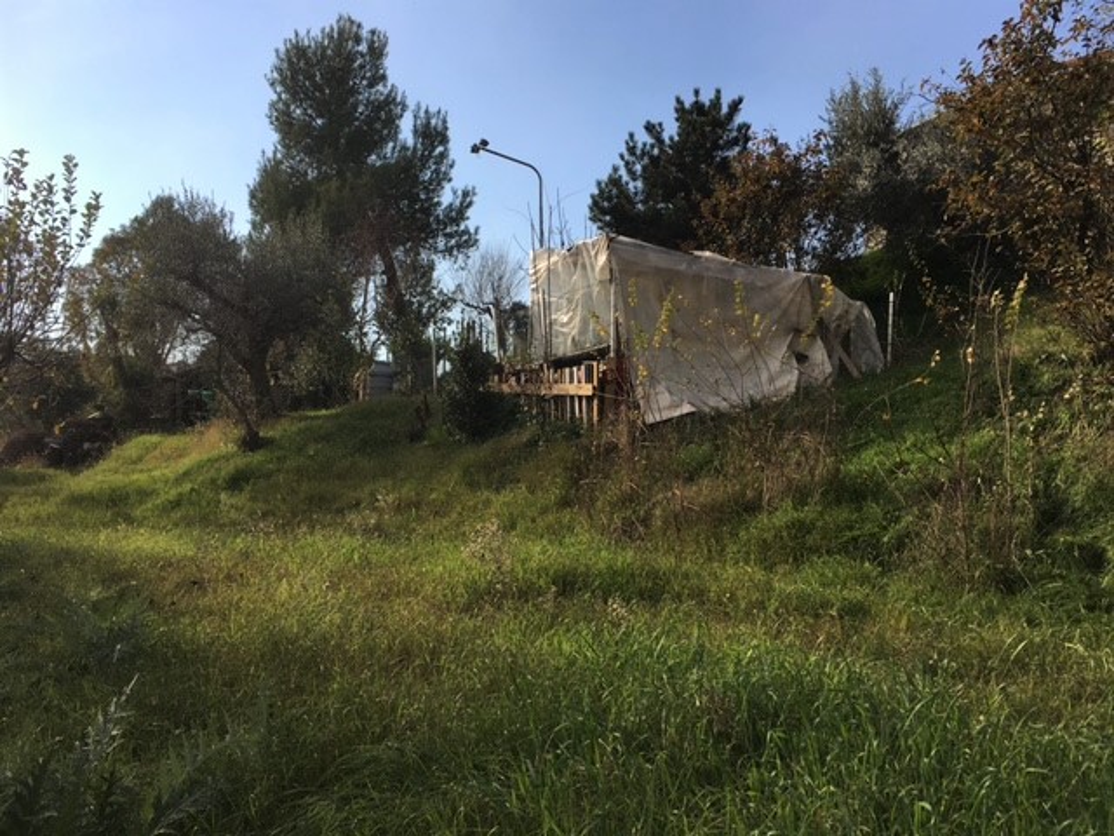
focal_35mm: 29
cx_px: 557
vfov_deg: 48.2
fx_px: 933
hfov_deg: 61.7
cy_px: 418
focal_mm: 4.15
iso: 25
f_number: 2.2
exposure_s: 1/1508
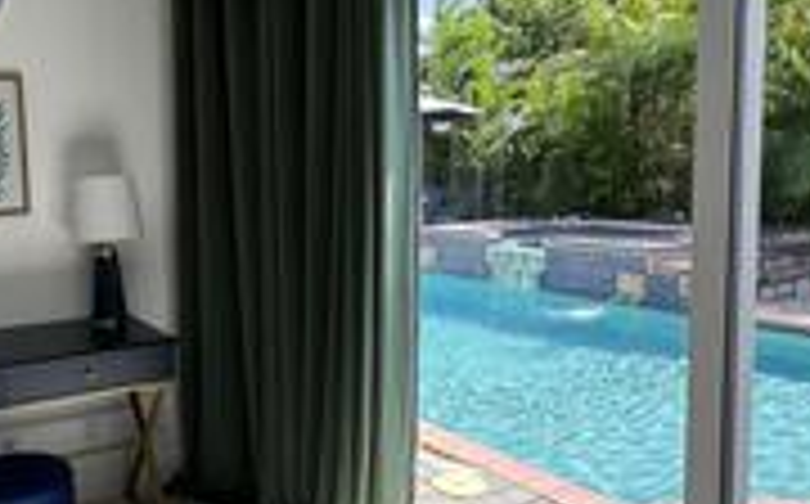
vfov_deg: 38.2
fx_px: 728
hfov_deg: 55.2
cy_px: 230
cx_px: 194
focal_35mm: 33
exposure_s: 1/126
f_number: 2.2
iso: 40
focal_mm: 2.22
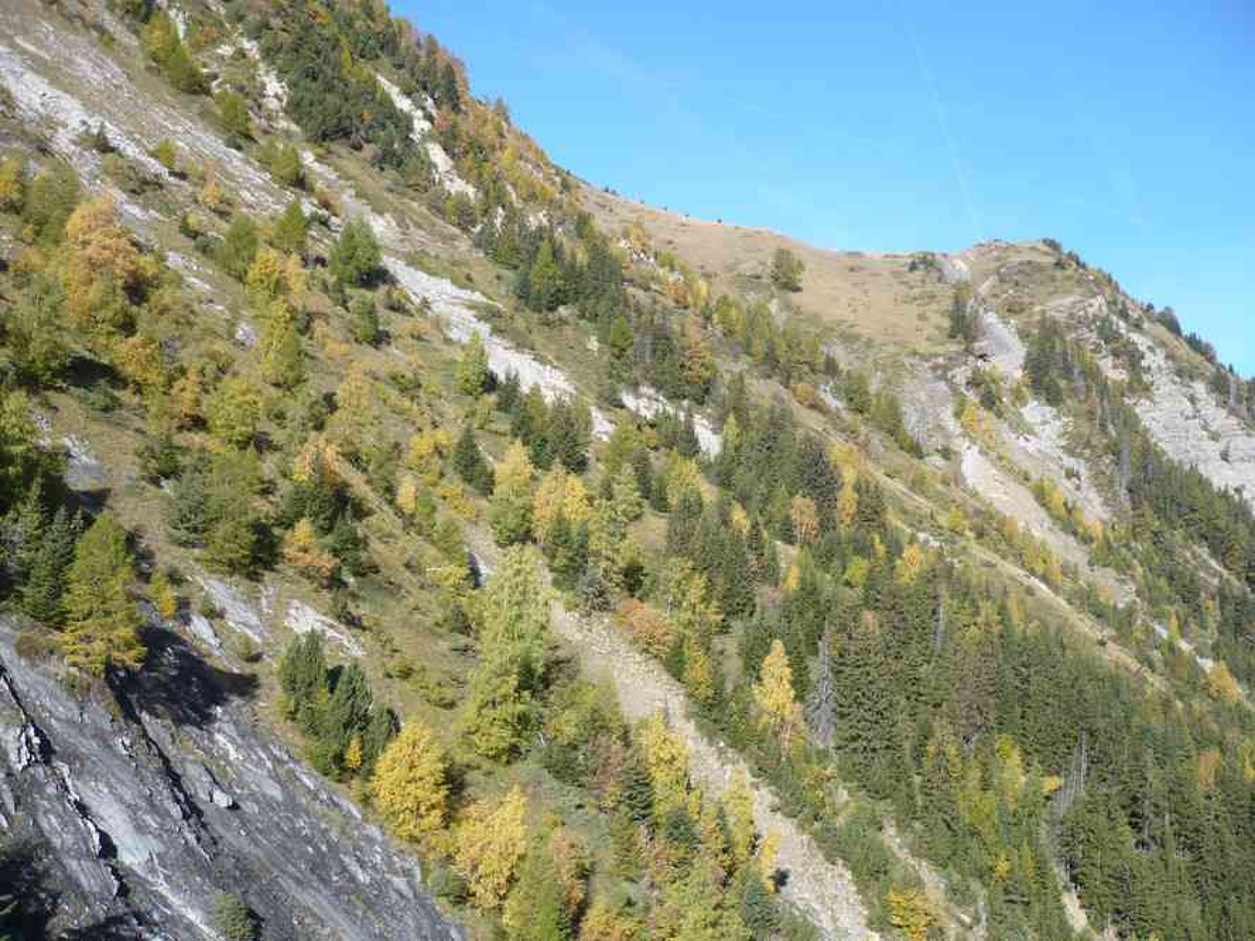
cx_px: 628
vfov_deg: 40.7
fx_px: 1269
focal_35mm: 35
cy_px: 470
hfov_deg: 52.6
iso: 100
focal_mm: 5.8
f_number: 2.8
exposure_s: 1/640
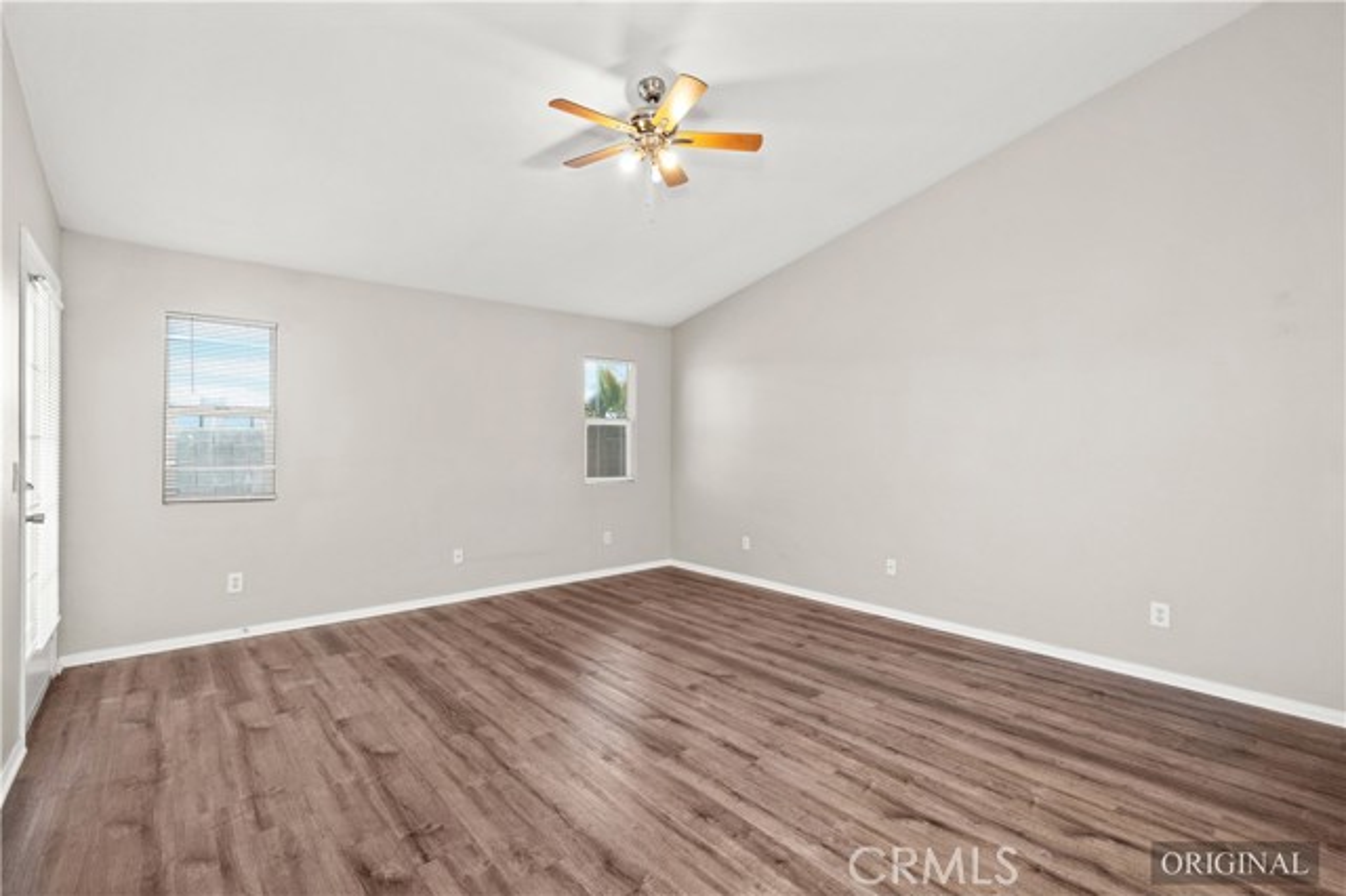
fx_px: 579
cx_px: 673
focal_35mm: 16
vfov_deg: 75.4
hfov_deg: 98.6
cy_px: 448
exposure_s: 1/6
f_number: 10
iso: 200
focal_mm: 15.5
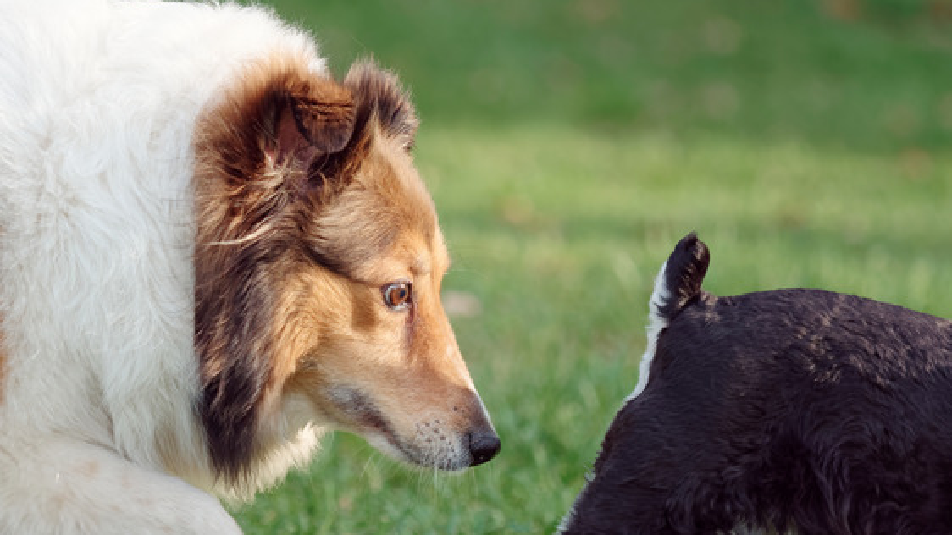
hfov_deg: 4.8
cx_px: 335
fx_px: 11459
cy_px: 316
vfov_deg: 2.7
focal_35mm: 454
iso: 200
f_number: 2.8
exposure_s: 1/1300
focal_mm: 150
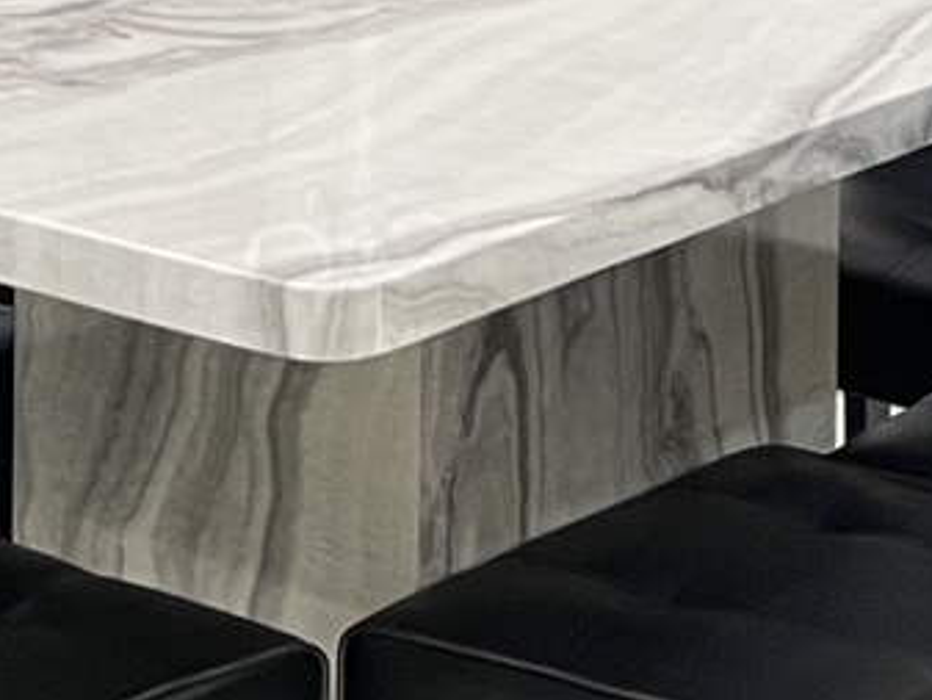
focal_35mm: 158
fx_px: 4256
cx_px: -315
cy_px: -935
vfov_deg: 8.6
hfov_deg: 12.1
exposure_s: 1/50
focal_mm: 5.1
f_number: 1.6
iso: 80
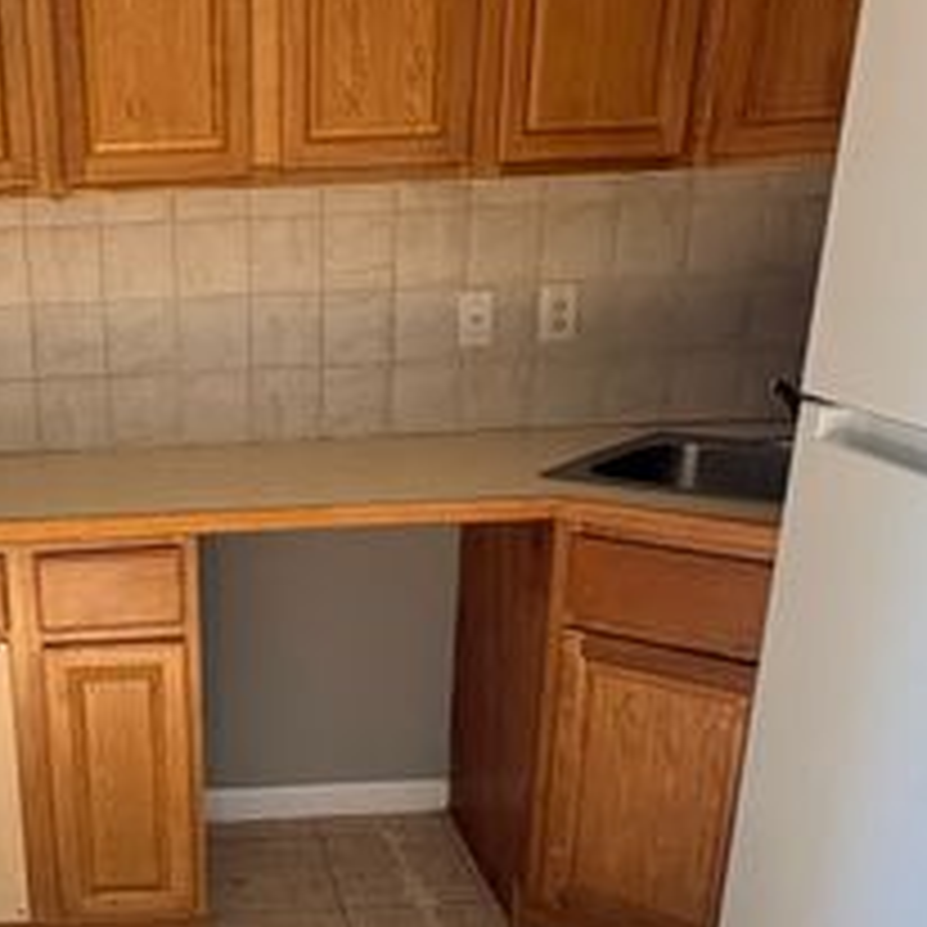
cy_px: 682
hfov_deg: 39.9
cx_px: 162
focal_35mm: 40
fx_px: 1212
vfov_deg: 40.8
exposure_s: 1/99
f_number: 2.2
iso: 200
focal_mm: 2.22
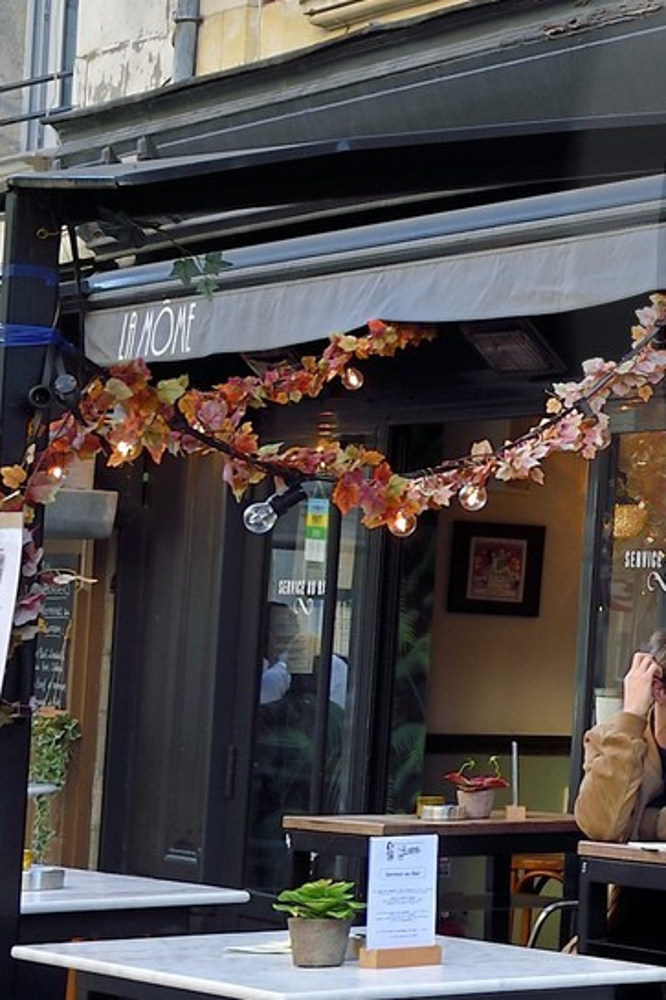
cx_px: 1416
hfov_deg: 8.6
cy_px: 291
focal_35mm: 150
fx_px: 4165
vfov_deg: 13.7
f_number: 8
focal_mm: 34
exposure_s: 1/25
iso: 200
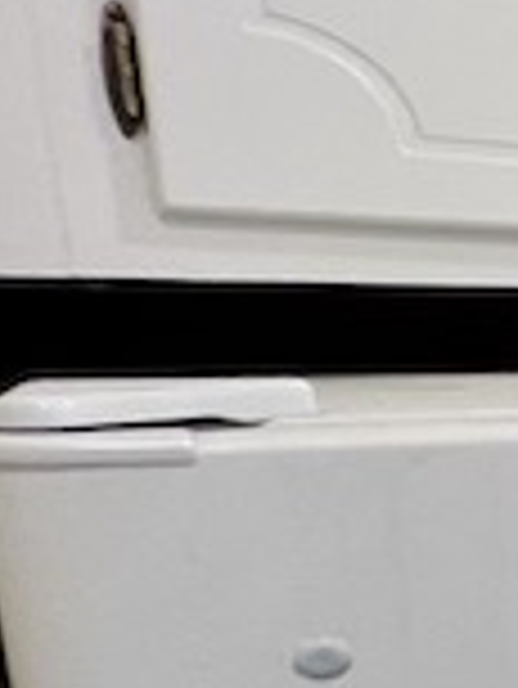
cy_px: 562
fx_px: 1355
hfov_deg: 10.2
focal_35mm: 68
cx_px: 1725
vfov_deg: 27.9
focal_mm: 1.57
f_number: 1.8
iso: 200
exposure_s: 1/120
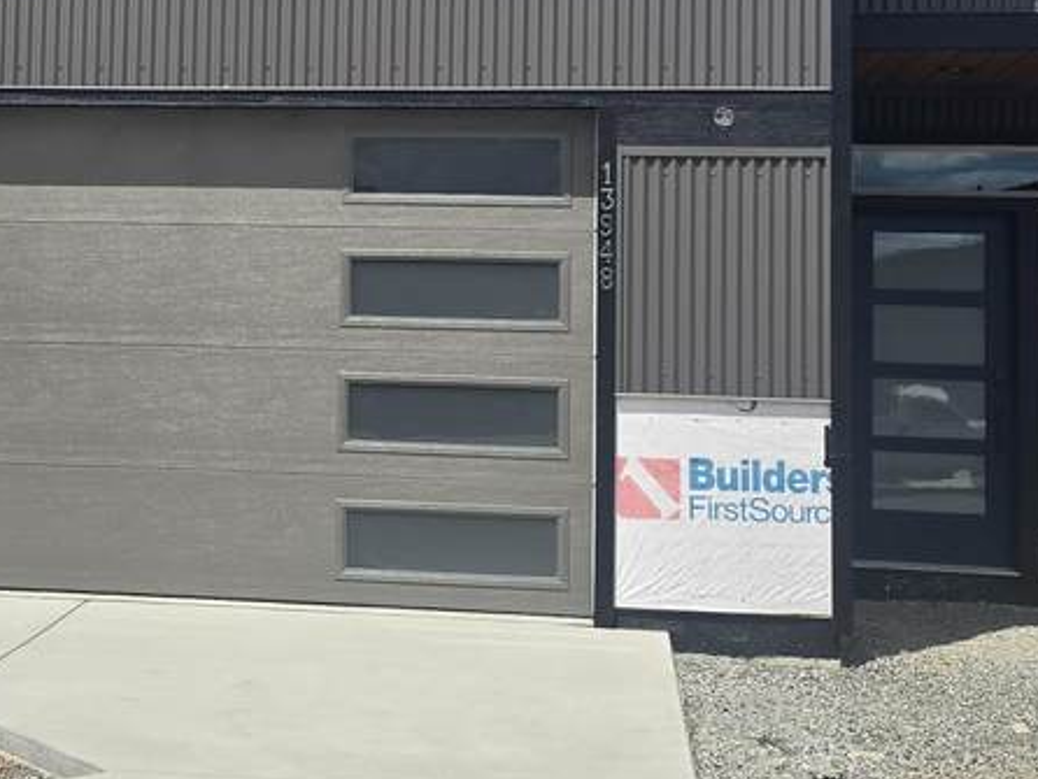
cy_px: 156
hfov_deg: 28.7
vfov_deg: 22.0
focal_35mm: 66
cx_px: 195
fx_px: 1980
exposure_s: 1/1179
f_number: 1.7
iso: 12
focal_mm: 6.3
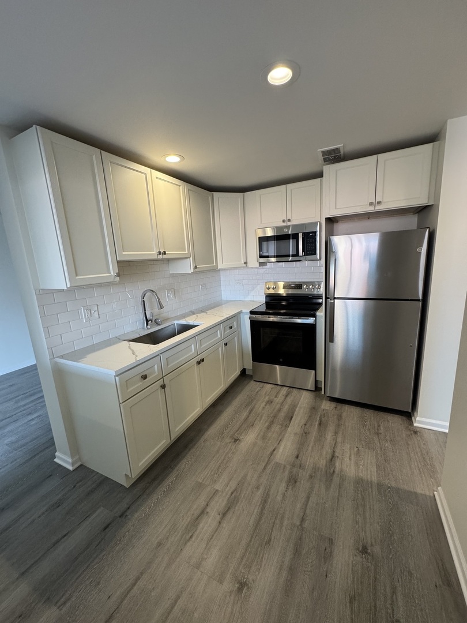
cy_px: 312
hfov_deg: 85.7
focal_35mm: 14
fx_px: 252
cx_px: 234
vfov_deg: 102.1
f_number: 2.2
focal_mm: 2.22
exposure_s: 1/120
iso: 250
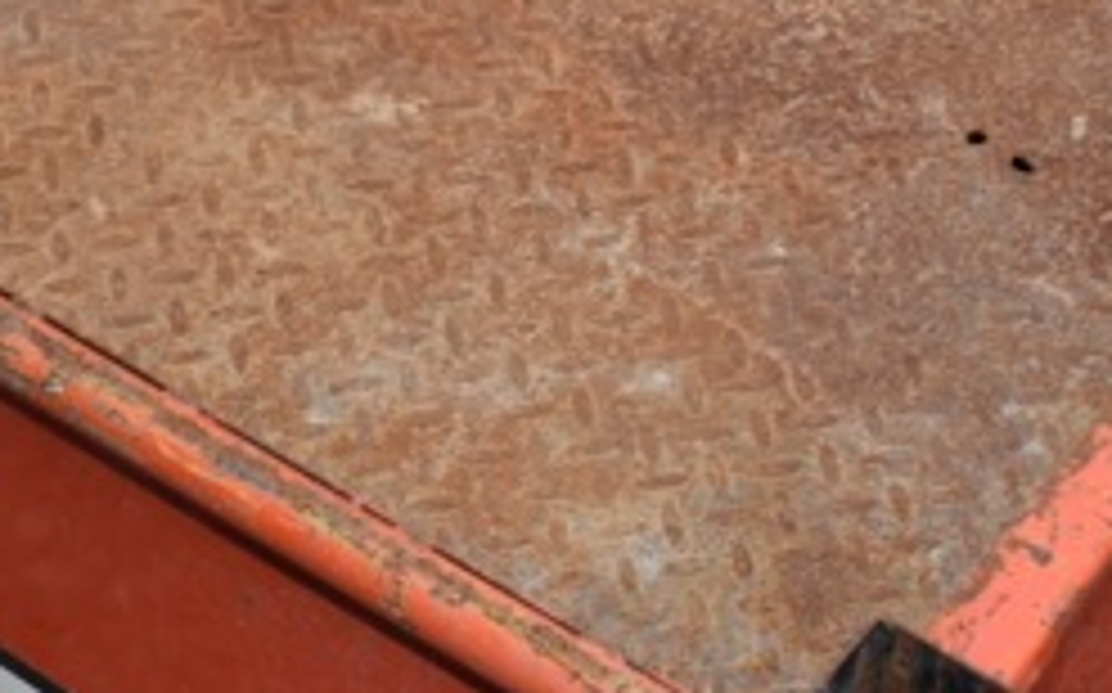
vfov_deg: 9.9
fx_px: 3939
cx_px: 315
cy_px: -214
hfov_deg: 16.0
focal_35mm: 130
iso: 100
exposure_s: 1/125
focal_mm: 21
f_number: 5.6
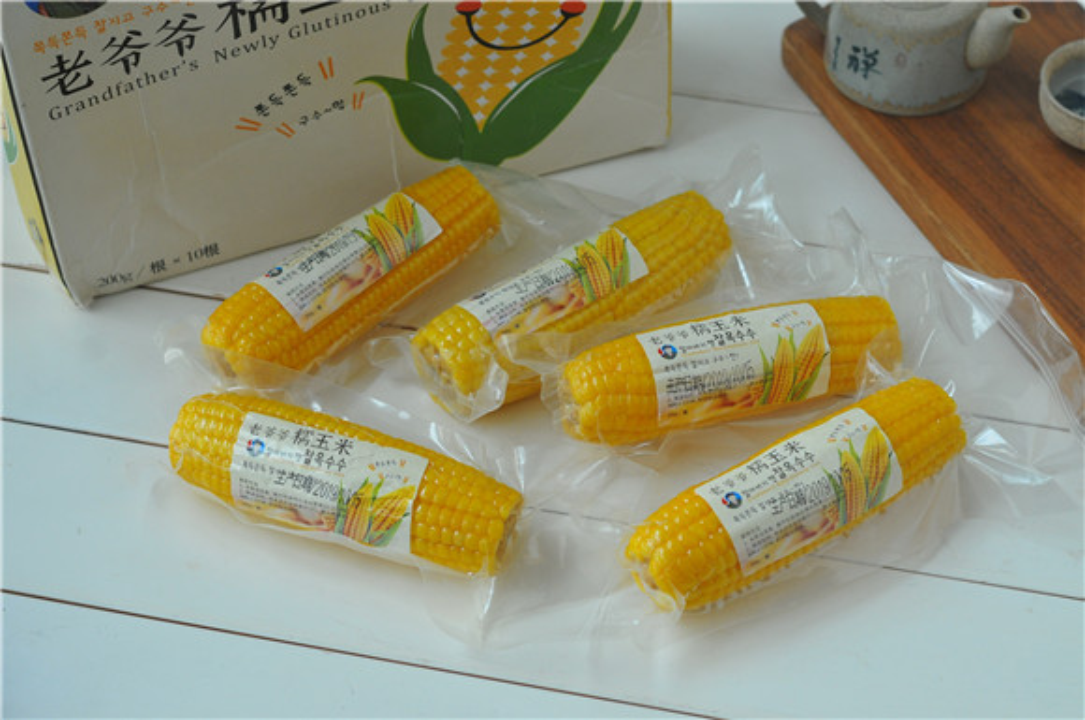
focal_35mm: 75
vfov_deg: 18.1
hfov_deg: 27.0
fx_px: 2257
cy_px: 360
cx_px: 542
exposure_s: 1/640
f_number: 3.5
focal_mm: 50
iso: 800
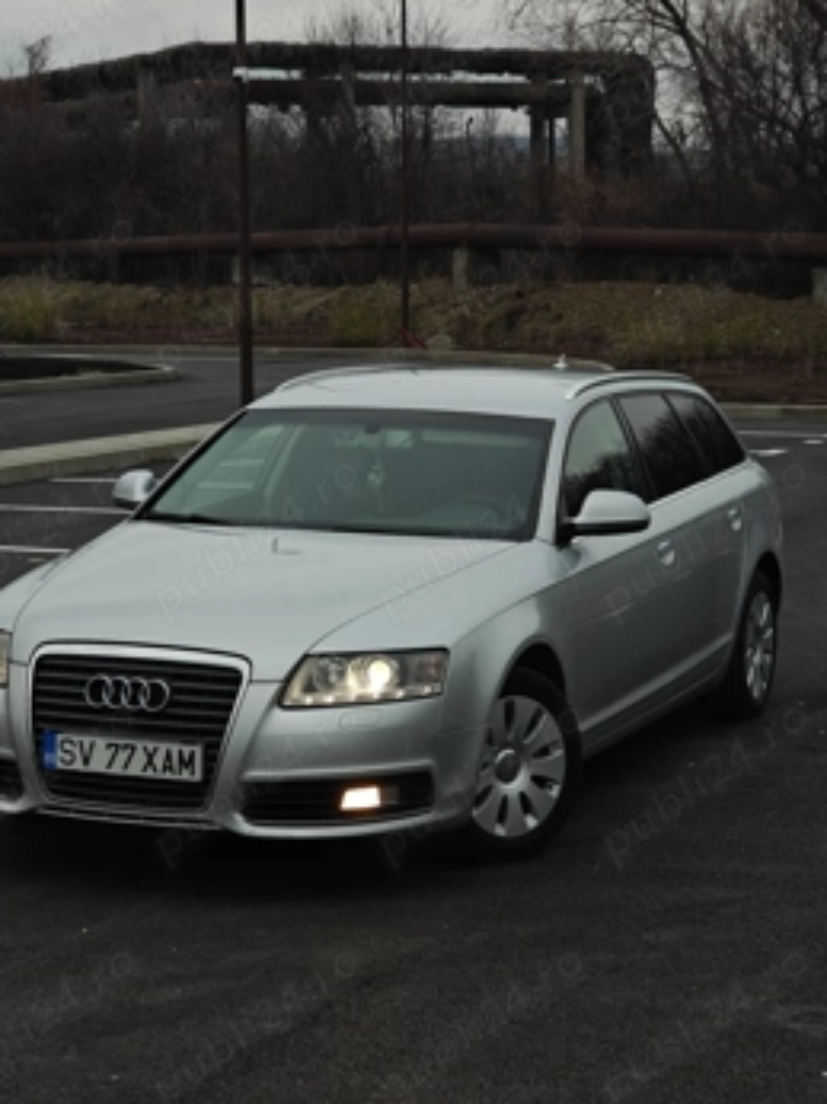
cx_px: 367
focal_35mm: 81
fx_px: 2583
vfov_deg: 24.1
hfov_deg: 18.2
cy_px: 590
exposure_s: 1/200
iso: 64
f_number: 2.6
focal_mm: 13.3
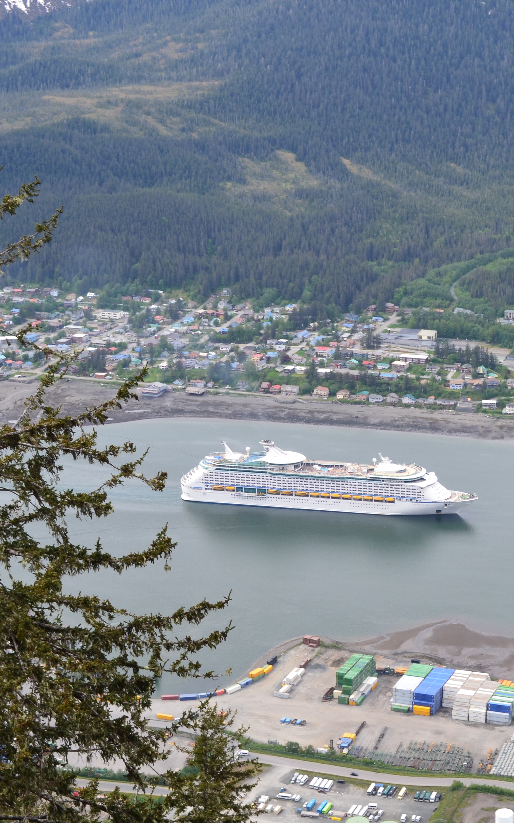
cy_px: 409
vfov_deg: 29.4
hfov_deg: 18.1
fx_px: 1569
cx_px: 523
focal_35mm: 70
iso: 200
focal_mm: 30
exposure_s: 1/125
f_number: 11
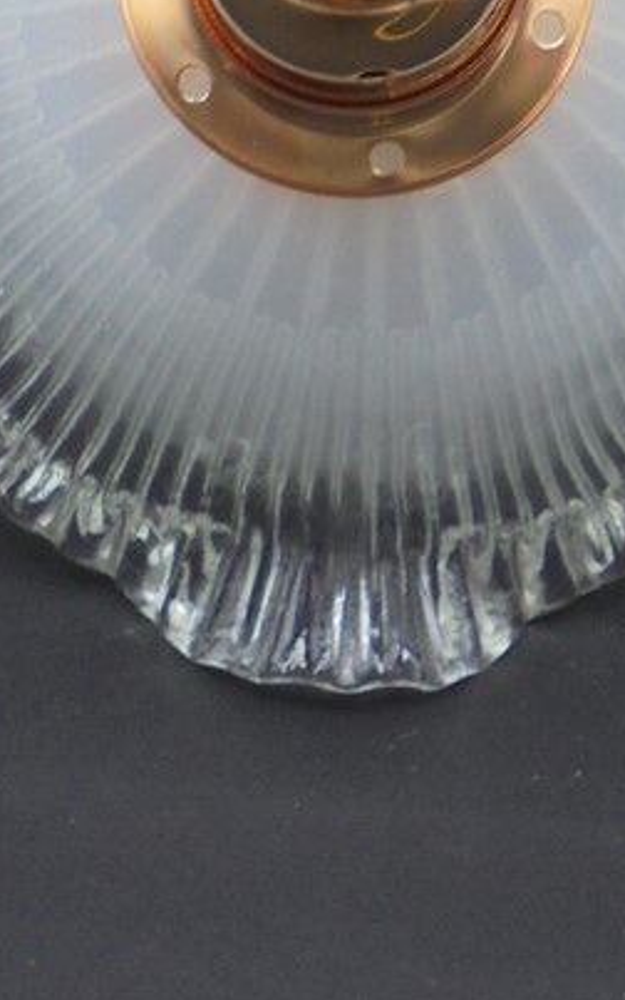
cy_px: -15
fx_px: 2452
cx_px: 415
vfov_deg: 22.1
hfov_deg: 14.5
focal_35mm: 90
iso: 100
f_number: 4.2
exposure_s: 1/30
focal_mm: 6.9
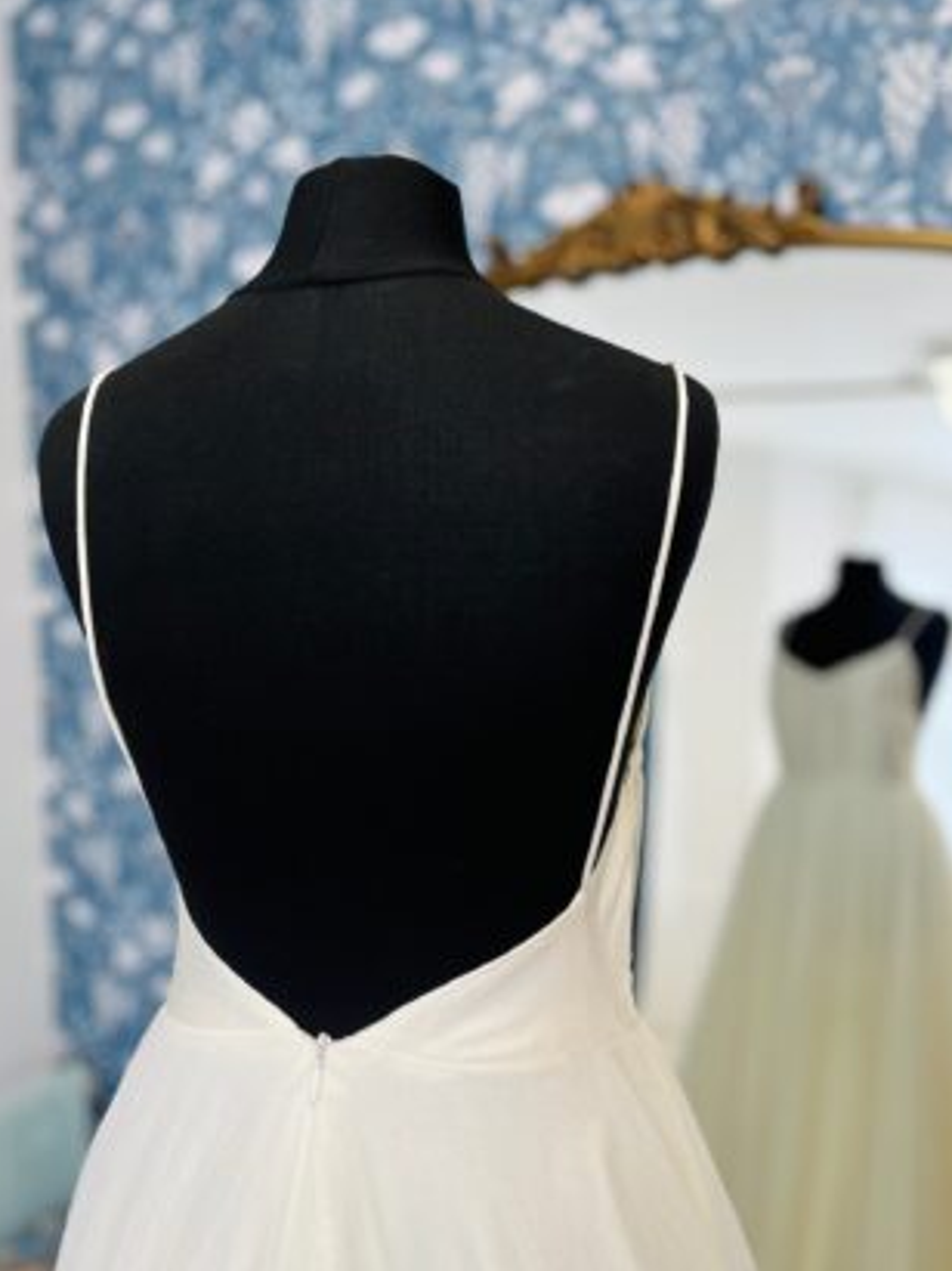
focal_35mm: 27
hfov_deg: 51.3
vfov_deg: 65.3
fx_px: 991
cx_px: 464
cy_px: 648
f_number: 1.6
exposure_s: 1/118
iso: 32
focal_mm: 5.1
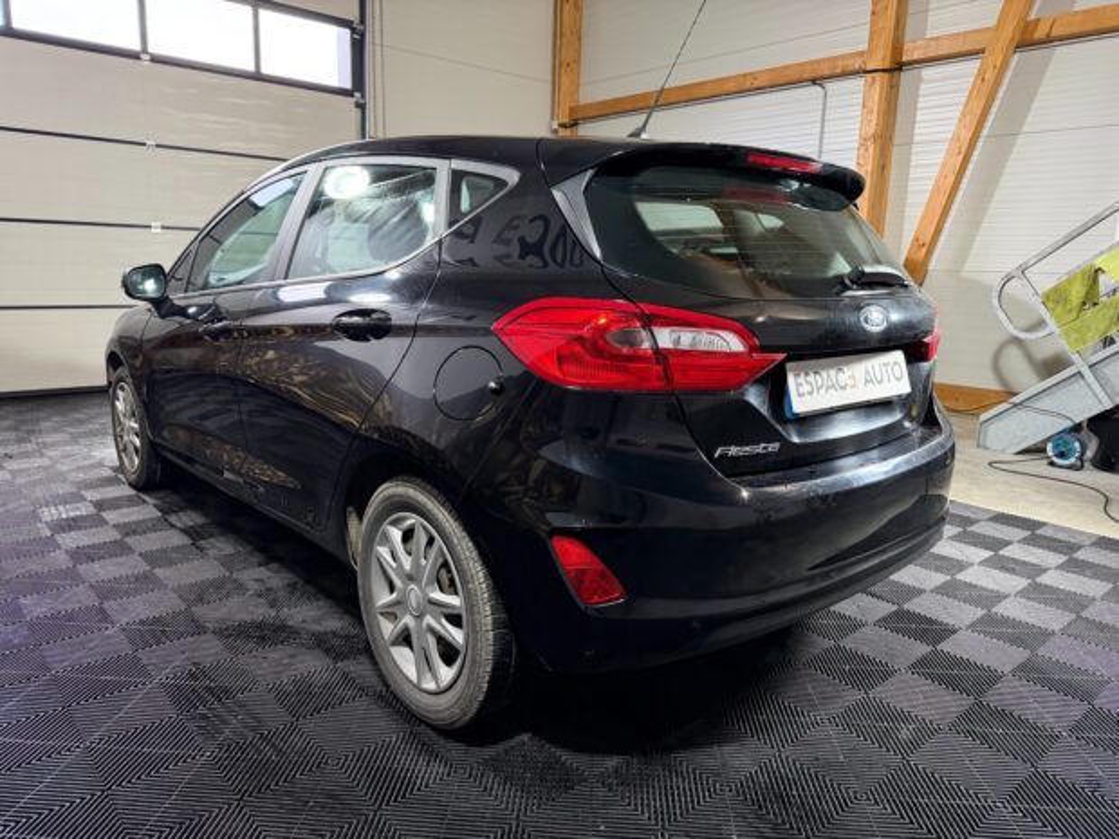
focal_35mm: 24
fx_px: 776
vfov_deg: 56.8
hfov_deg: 71.6
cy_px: 420
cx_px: 560
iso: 800
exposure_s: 1/50
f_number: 1.78
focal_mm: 6.76
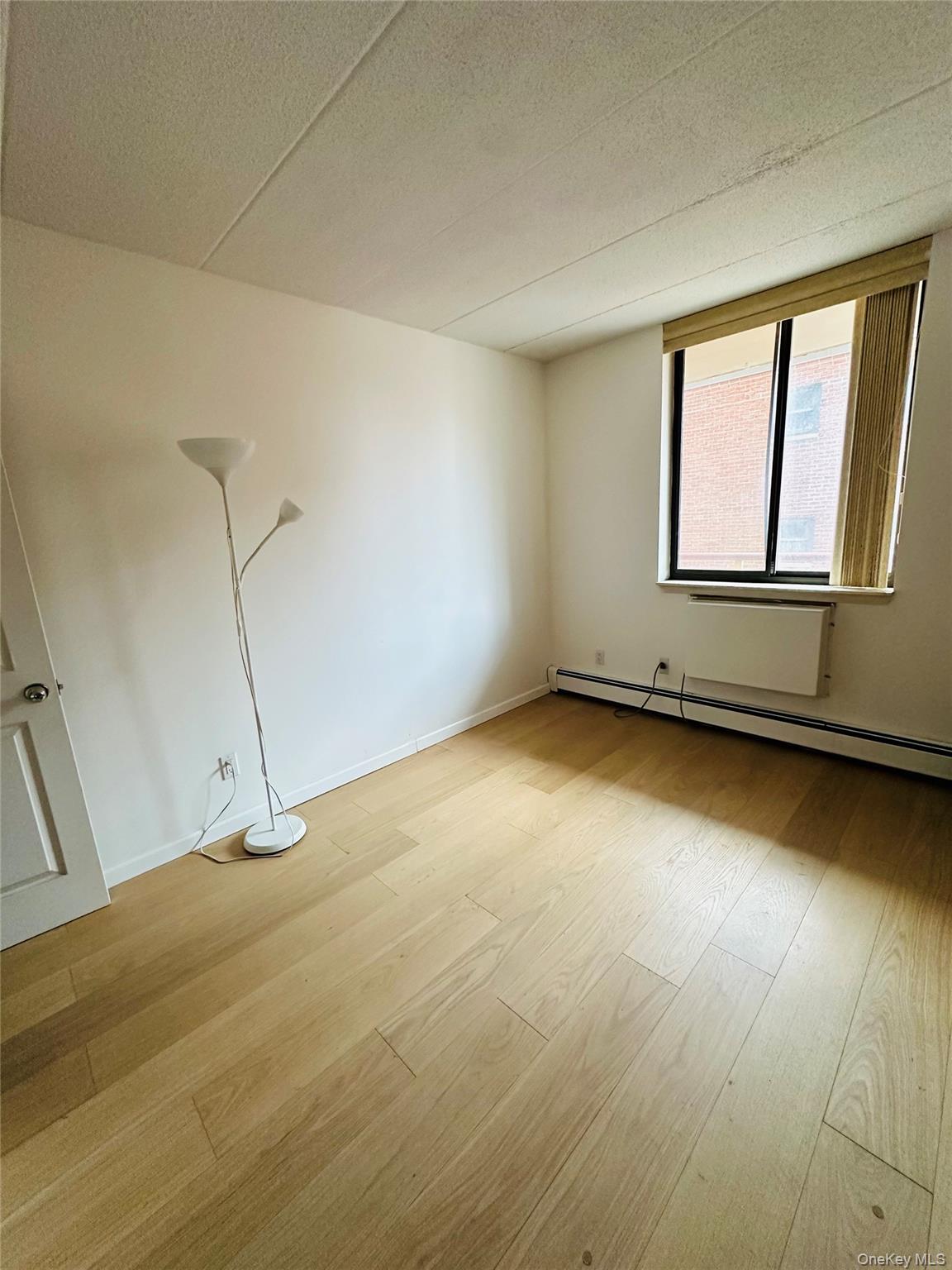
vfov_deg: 102.1
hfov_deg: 85.7
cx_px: 476
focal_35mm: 14
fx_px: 513
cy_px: 635
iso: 320
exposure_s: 1/99
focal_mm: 2.22
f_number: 2.2
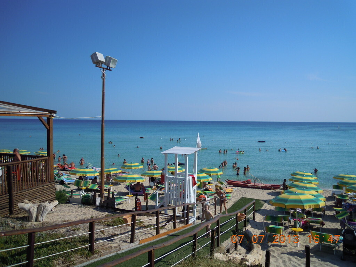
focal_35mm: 28
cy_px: 134
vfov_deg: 49.7
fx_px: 288
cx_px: 178
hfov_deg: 63.4
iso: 100
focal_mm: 5
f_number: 7.6
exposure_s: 1/400
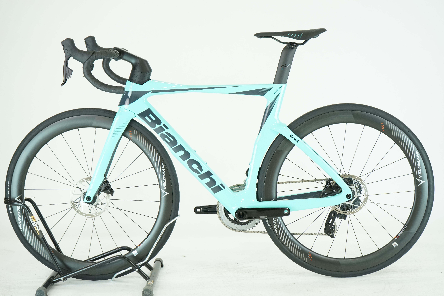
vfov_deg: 21.6
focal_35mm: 63
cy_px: 148
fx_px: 777
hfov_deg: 31.9
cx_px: 222
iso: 1600
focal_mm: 63
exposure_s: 1/200
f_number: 5.6
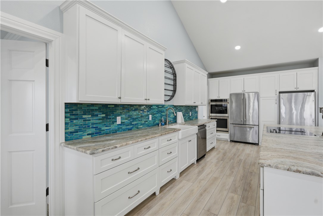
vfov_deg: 73.7
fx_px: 144
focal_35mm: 16
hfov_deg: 96.7
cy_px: 108
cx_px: 162
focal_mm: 16
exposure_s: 1/40
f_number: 10
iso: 100
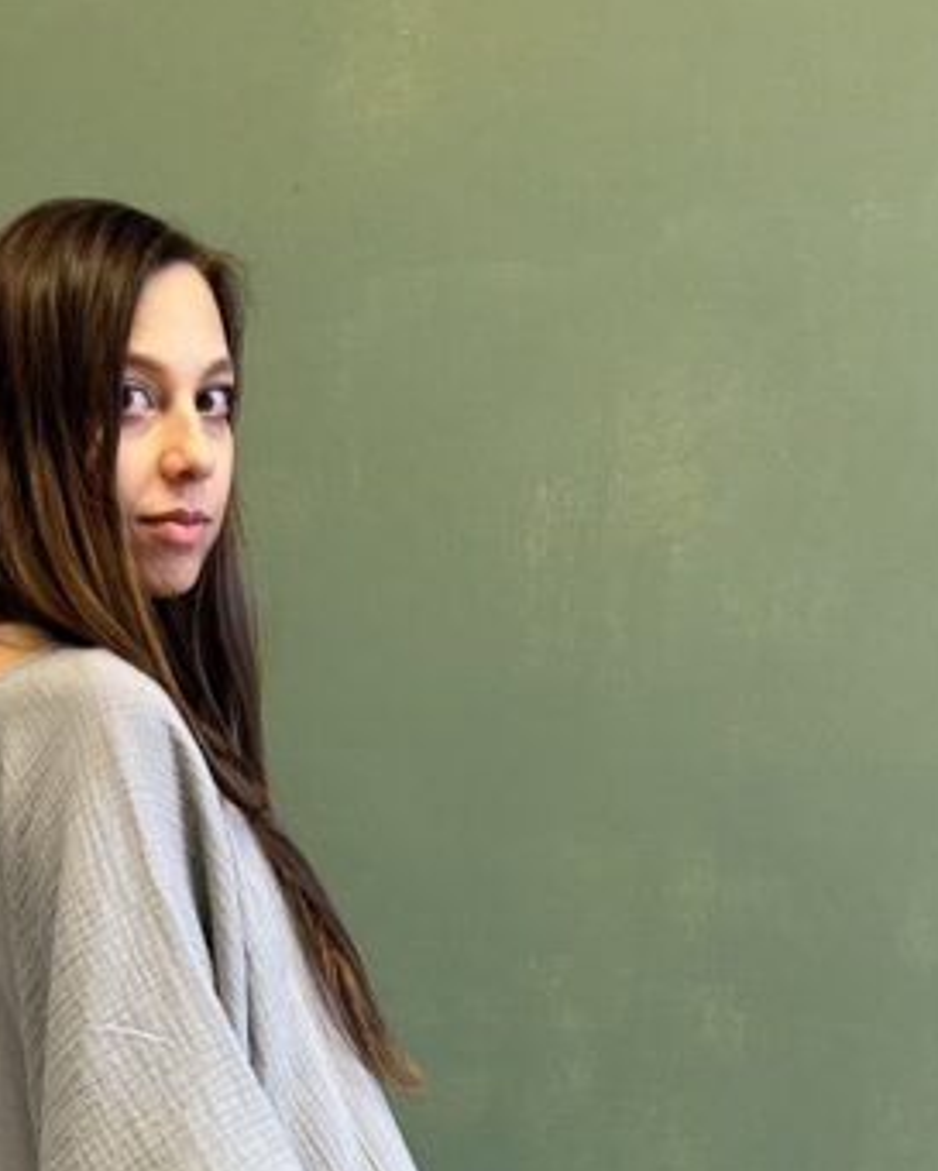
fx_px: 1908
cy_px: 1243
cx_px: 175
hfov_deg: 27.0
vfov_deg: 30.9
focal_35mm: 55
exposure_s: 1/100
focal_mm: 6.86
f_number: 1.78
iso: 200
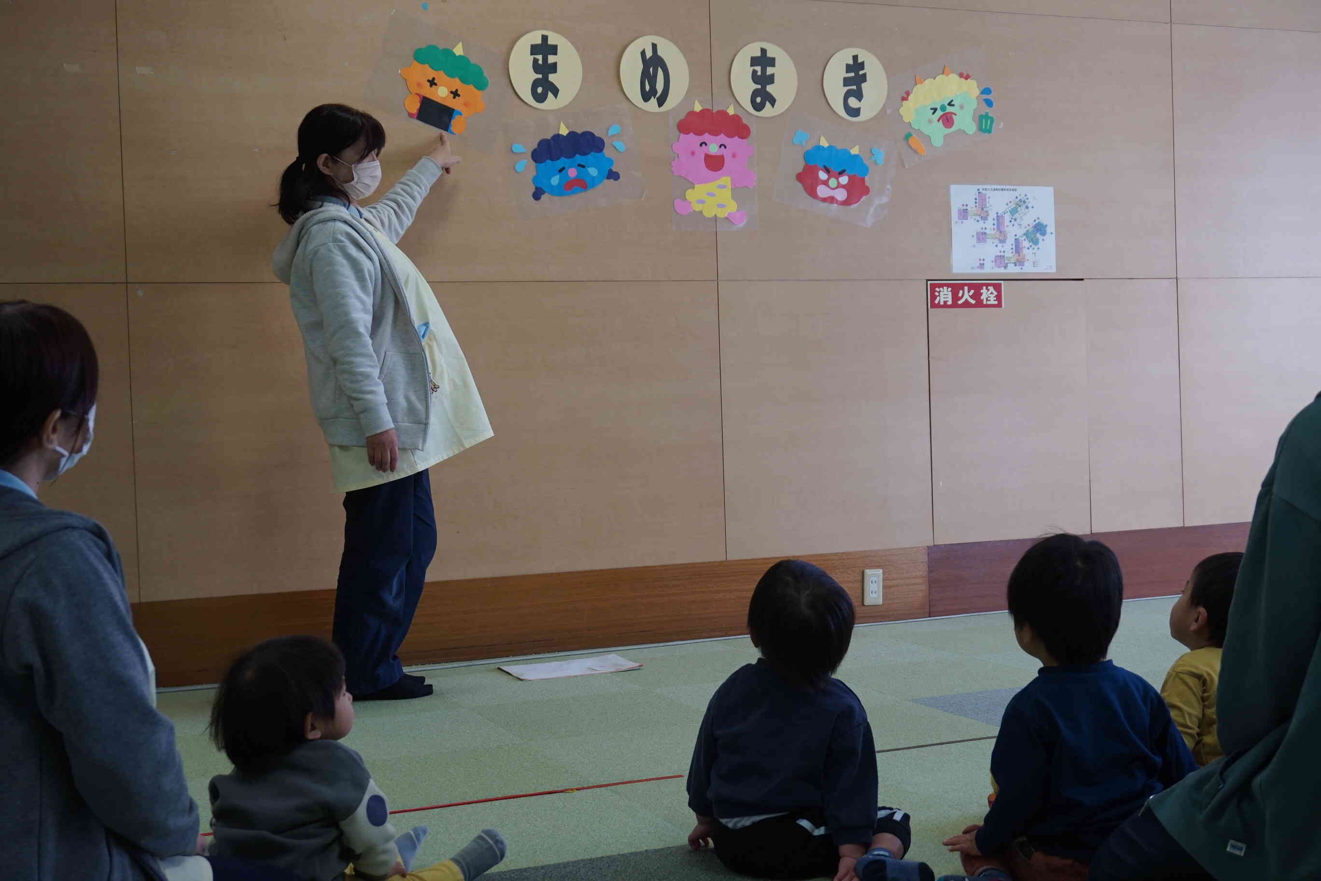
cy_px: 440
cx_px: 660
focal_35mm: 45
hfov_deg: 43.6
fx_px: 1651
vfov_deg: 29.9
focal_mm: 30
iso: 500
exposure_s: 1/160
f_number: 5
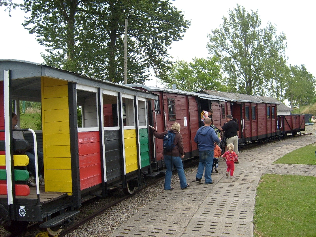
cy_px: 118
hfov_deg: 52.6
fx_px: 320
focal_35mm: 35
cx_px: 158
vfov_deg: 40.7
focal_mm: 5.8
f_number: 2.8
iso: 80
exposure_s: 1/350
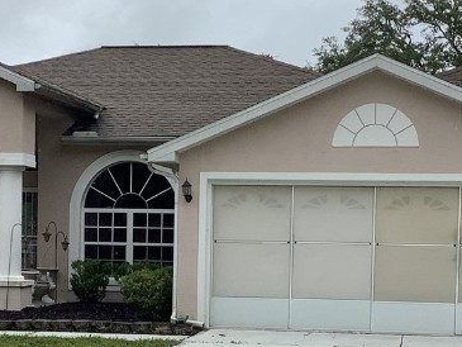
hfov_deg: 22.5
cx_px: 205
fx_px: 1162
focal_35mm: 87
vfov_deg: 16.8
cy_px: 281
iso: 25
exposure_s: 1/1481
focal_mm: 3.3
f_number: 2.4
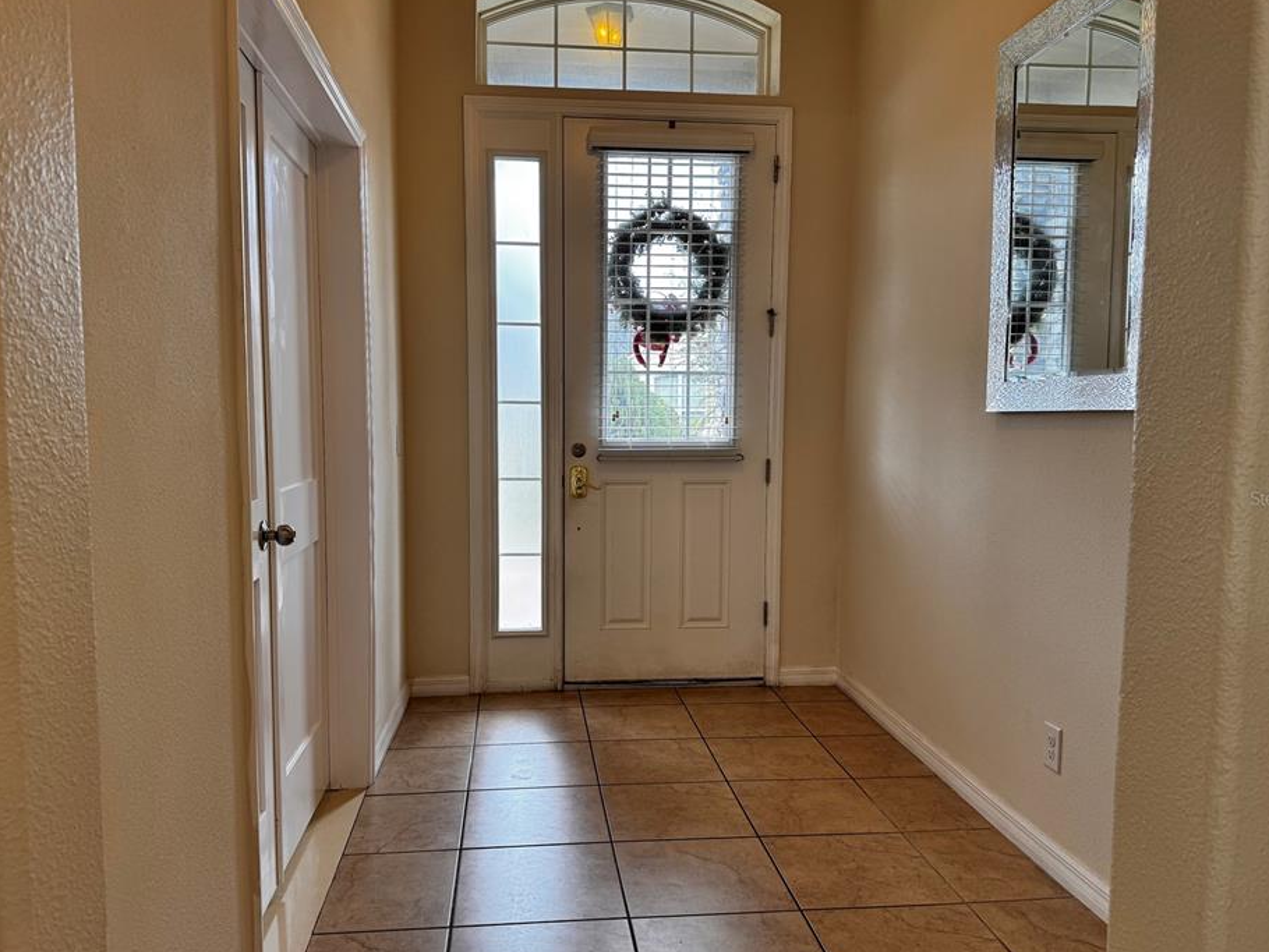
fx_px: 990
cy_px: 498
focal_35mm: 27
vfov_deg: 51.4
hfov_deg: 65.3
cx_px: 621
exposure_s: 1/120
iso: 100
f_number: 1.78
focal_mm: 6.76
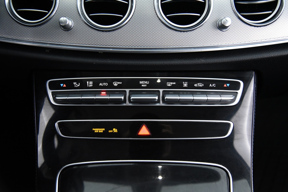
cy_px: 96
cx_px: 144
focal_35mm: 40
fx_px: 320
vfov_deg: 33.4
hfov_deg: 48.4
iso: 4000
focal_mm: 40
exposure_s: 1/20
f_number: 4
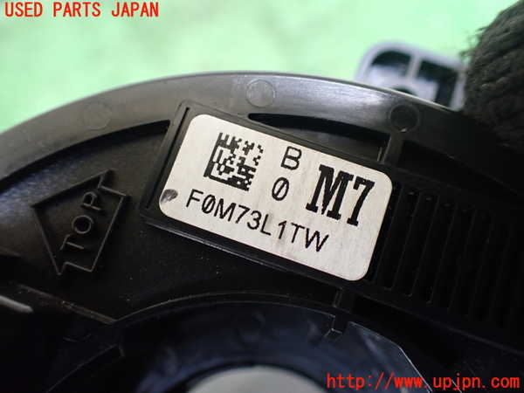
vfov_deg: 46.8
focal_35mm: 30
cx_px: 262
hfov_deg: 60.0
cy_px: 196
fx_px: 454
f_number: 2.3
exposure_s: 1/125
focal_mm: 5.4
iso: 500
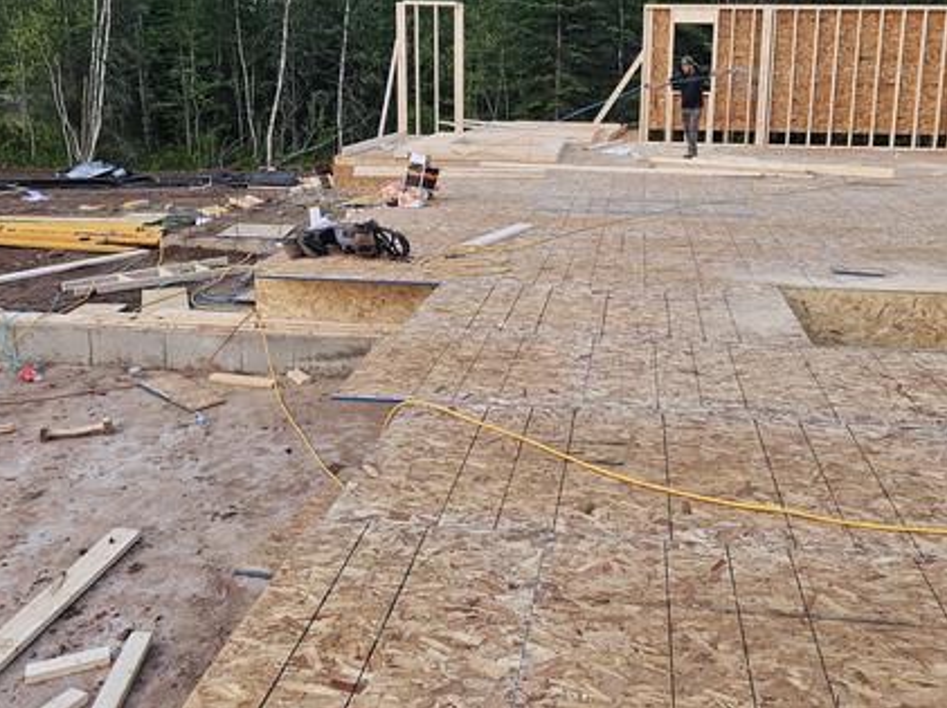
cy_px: 245
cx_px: 556
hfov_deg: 52.4
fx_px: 957
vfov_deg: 40.2
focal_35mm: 35
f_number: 1.8
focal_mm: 5.4
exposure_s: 1/180
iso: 25
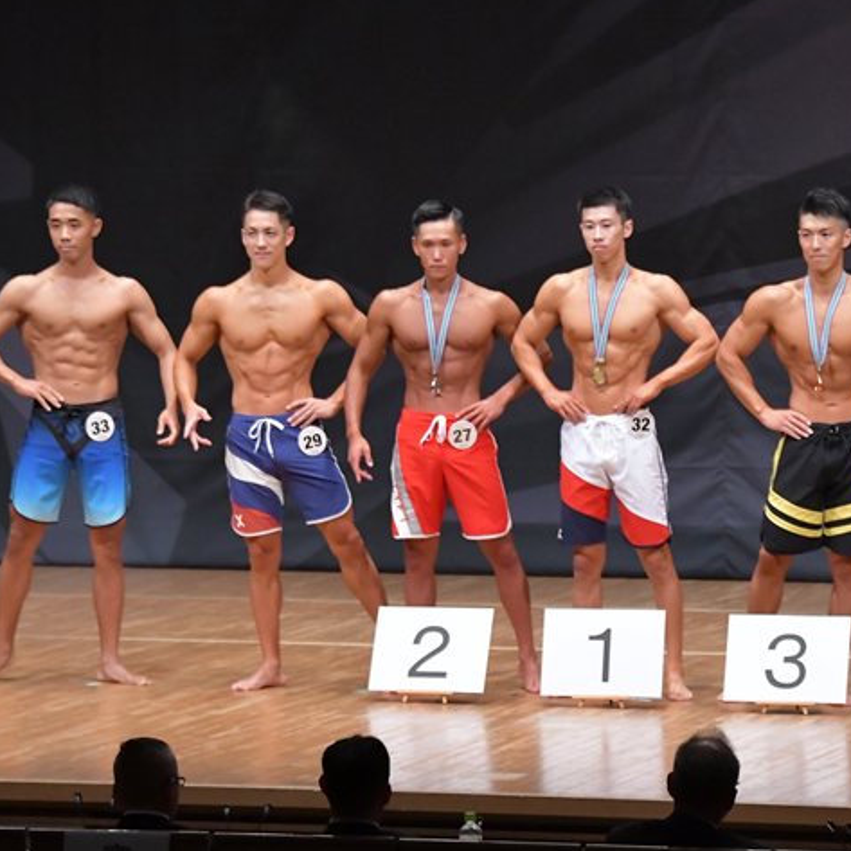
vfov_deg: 7.2
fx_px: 6731
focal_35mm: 242
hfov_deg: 7.2
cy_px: 444
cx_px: 593
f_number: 5.6
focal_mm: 116
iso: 6400
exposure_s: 1/400
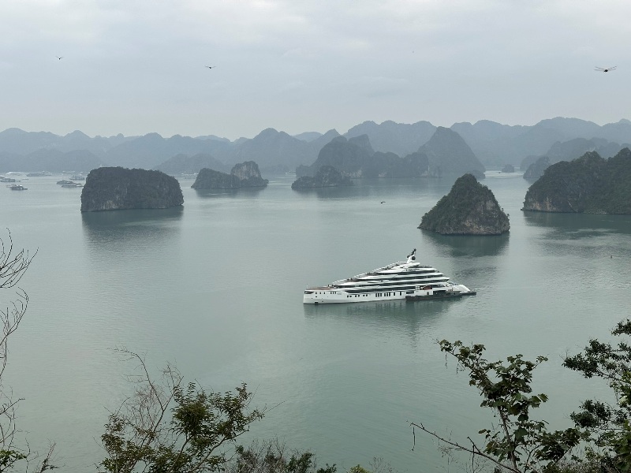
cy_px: 236
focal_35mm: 48
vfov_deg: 30.3
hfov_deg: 39.7
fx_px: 875
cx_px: 316
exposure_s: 1/990
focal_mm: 6.86
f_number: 1.78
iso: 64
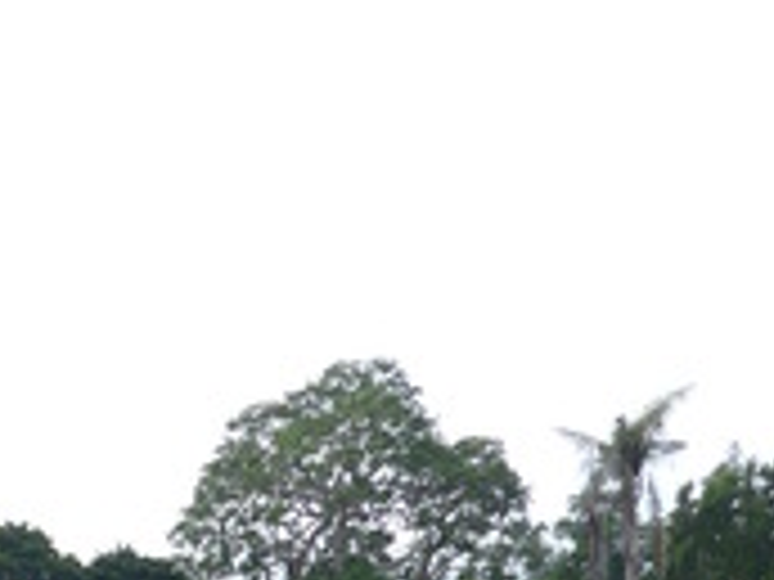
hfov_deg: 17.9
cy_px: 1147
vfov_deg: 12.2
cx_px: 63
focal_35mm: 108
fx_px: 2415
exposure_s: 1/320
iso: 80
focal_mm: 6
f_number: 2.8
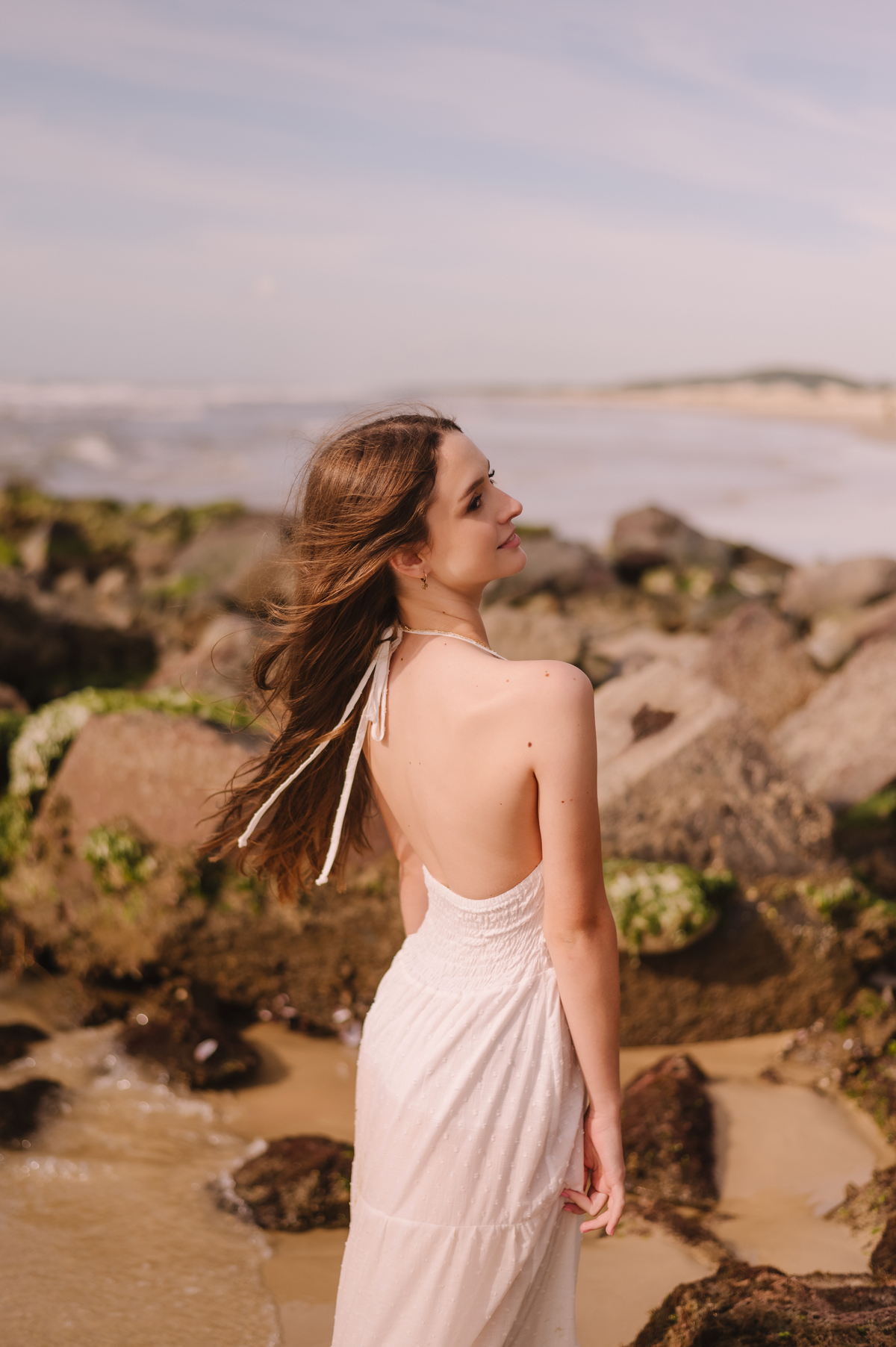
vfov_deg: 39.6
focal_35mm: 50
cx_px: 448
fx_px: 1869
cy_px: 674
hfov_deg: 27.0
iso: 125
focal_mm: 50
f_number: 2.2
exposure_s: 1/6400
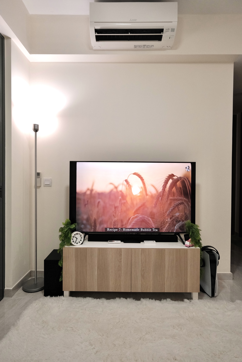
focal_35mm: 18
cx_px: 121
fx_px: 181
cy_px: 181
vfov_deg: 90.0
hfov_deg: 67.4
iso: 2000
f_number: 4.5
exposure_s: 1/180
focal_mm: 12
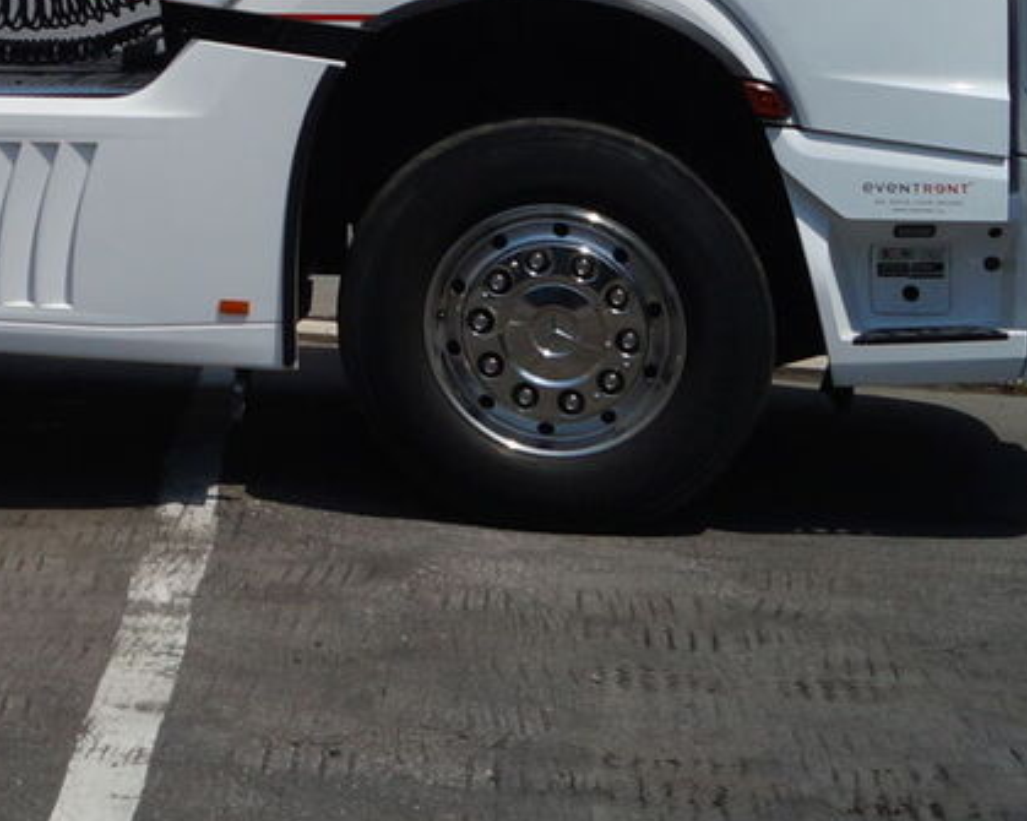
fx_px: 3525
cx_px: -934
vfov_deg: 12.4
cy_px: -529
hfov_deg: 14.2
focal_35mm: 116
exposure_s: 1/400
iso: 100
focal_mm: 18
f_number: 10
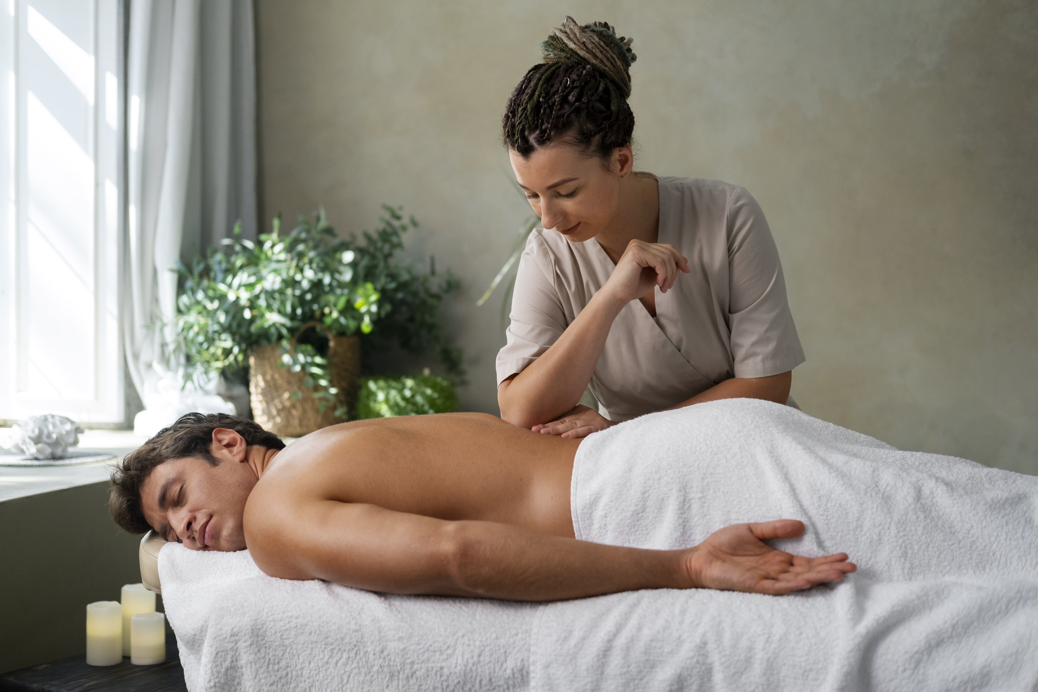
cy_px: 346
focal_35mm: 53
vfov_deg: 25.5
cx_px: 519
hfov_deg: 37.5
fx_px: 1528
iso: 640
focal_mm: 35
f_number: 2
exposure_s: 1/640
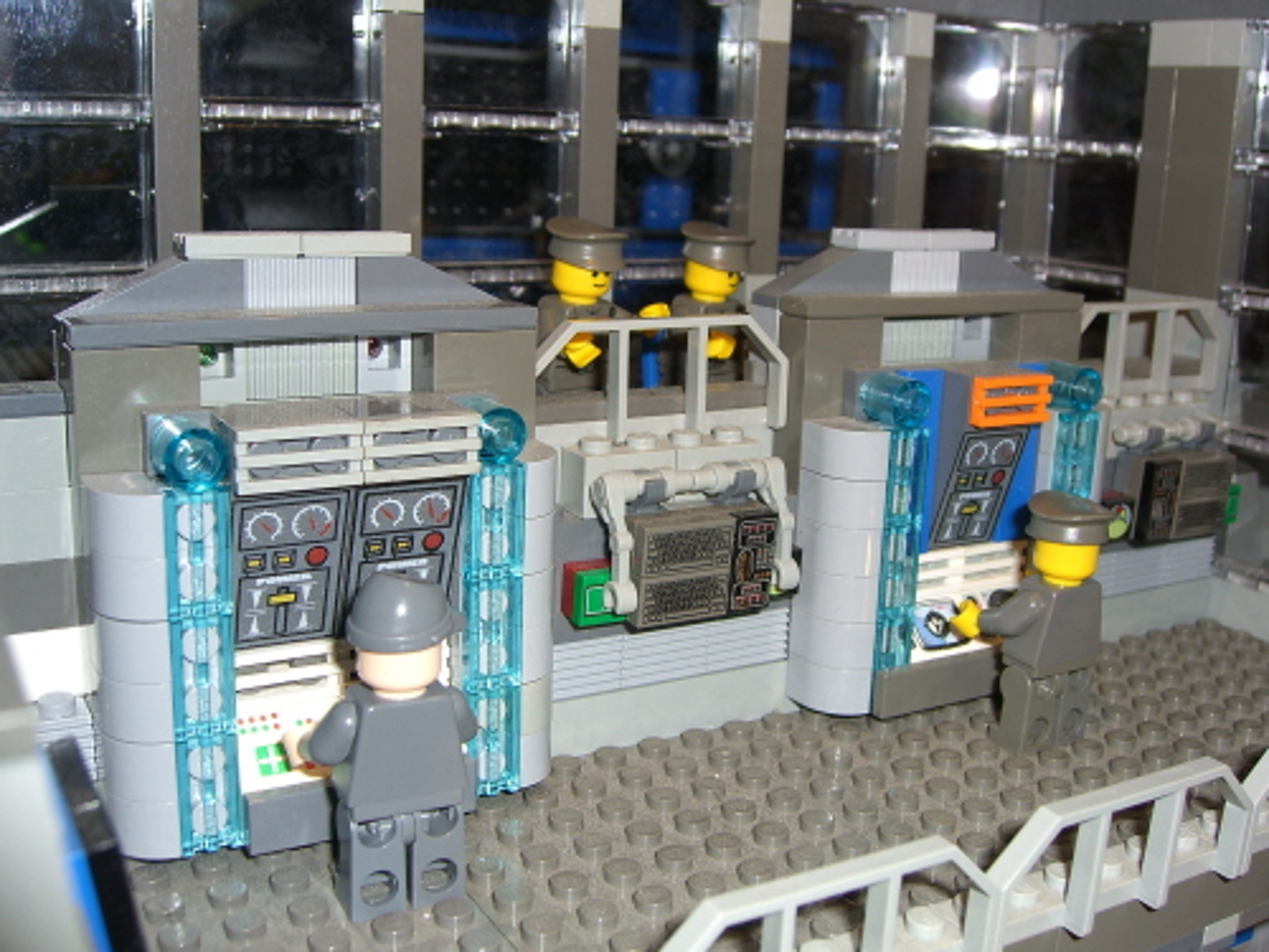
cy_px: 476
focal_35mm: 38
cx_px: 634
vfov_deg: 37.7
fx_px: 1393
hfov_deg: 49.0
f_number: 4
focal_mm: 7.9
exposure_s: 1/60
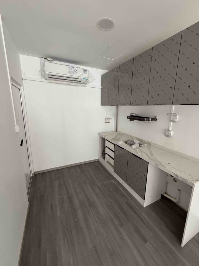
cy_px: 131
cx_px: 105
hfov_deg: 81.7
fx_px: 115
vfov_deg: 98.2
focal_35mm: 15
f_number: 2.2
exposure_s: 1/99
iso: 320
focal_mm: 2.22
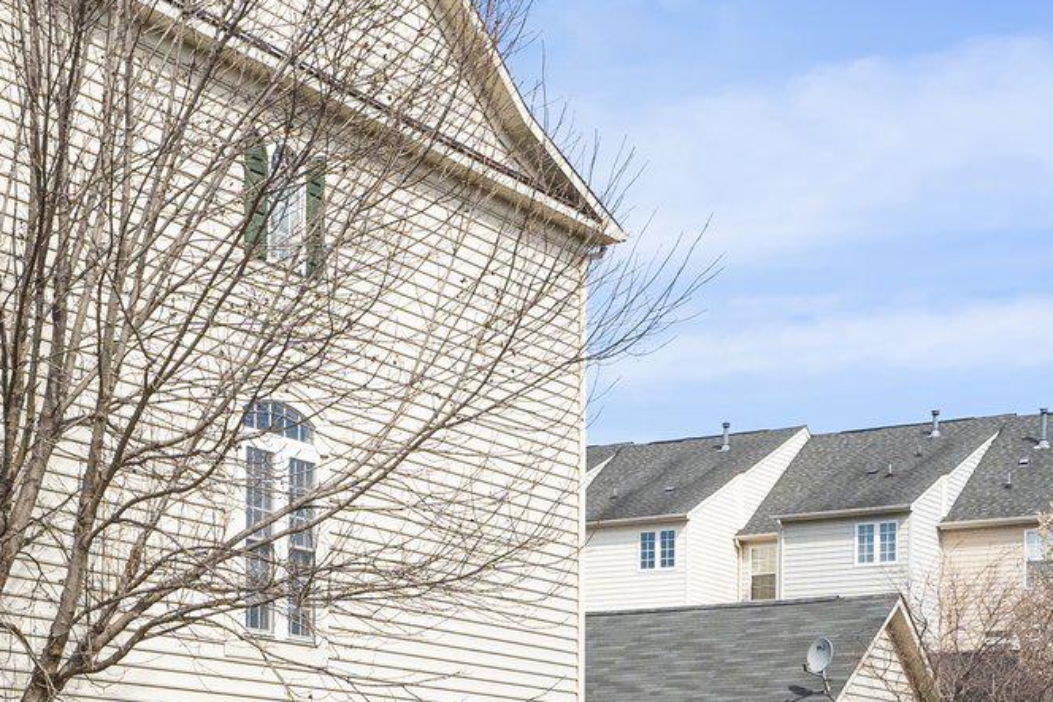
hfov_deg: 26.3
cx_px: 71
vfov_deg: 18.4
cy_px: 394
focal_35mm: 74
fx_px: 2165
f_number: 7.1
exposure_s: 1/3200
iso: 800
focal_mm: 24
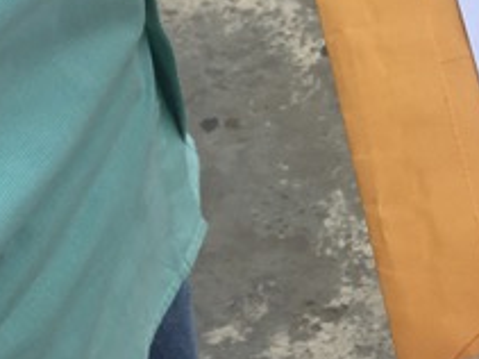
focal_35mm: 88
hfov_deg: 19.6
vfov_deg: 16.3
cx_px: 706
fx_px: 1217
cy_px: -32
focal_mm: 4.15
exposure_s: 1/1319
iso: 32
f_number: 2.2
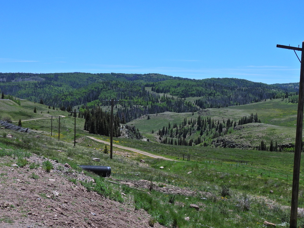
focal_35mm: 53
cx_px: 193
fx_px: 466
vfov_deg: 27.5
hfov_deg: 35.9
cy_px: 137
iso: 100
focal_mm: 7.1
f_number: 3.5
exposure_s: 1/2000
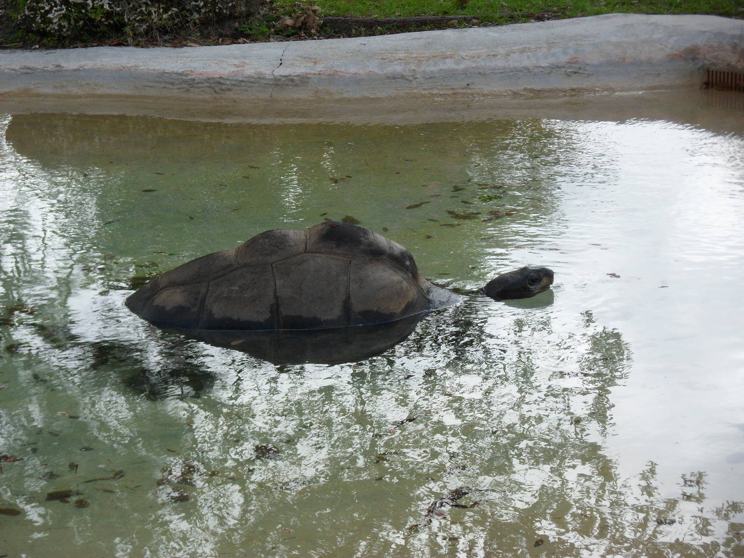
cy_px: 279
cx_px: 372
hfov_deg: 15.2
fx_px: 2794
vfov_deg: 11.4
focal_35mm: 130
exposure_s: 1/180
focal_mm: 22.5
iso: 80
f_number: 5.4
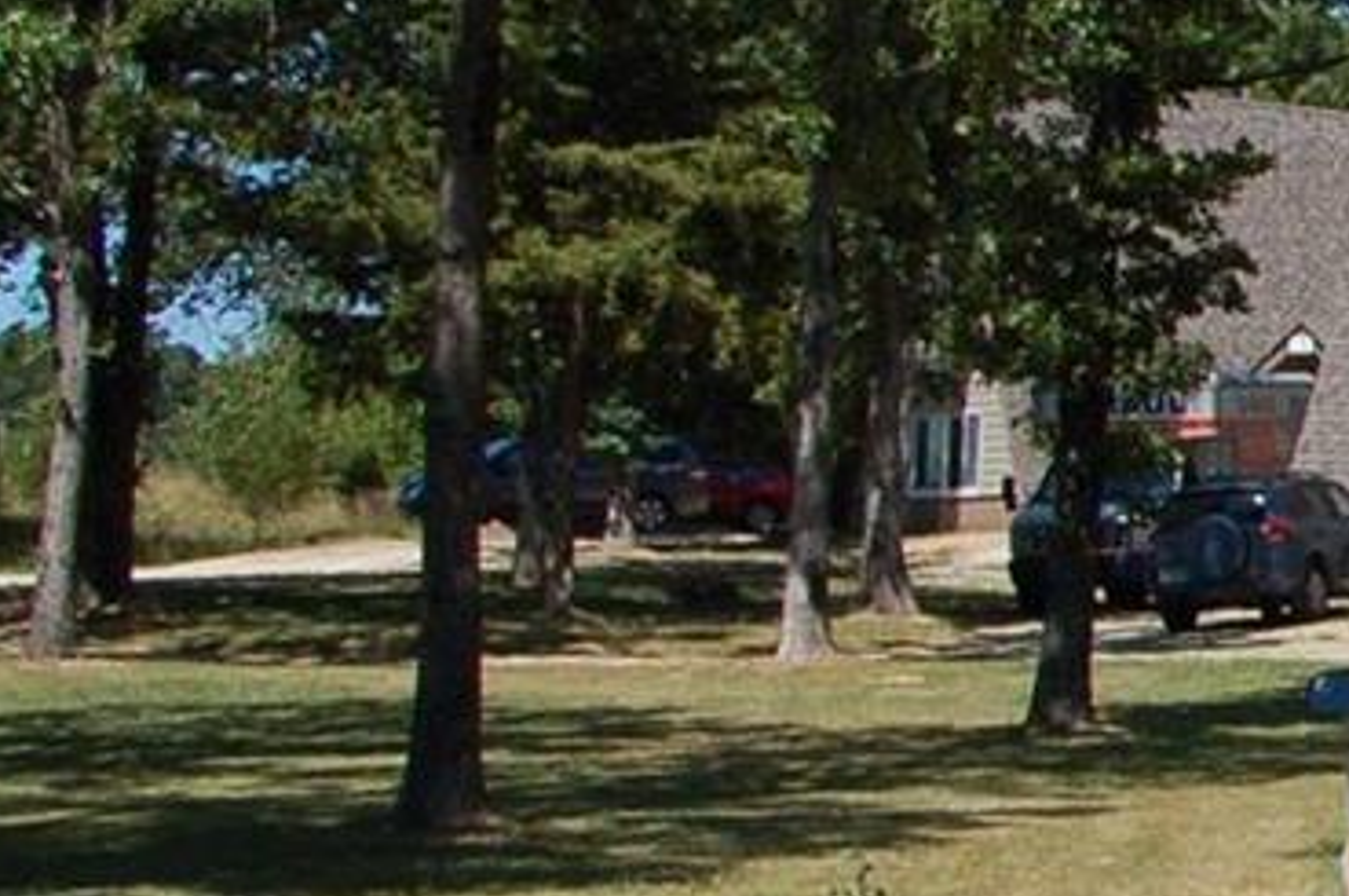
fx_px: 4378
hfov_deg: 14.8
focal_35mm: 117
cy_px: 411
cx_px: 2592
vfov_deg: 11.7
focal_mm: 18
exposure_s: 1/320
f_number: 9
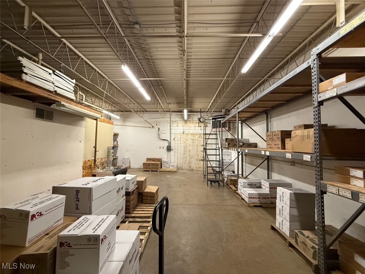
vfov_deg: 85.7
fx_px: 148
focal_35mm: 14
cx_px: 182
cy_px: 137
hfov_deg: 102.1
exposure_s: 1/60
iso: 640
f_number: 2.2
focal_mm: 2.22
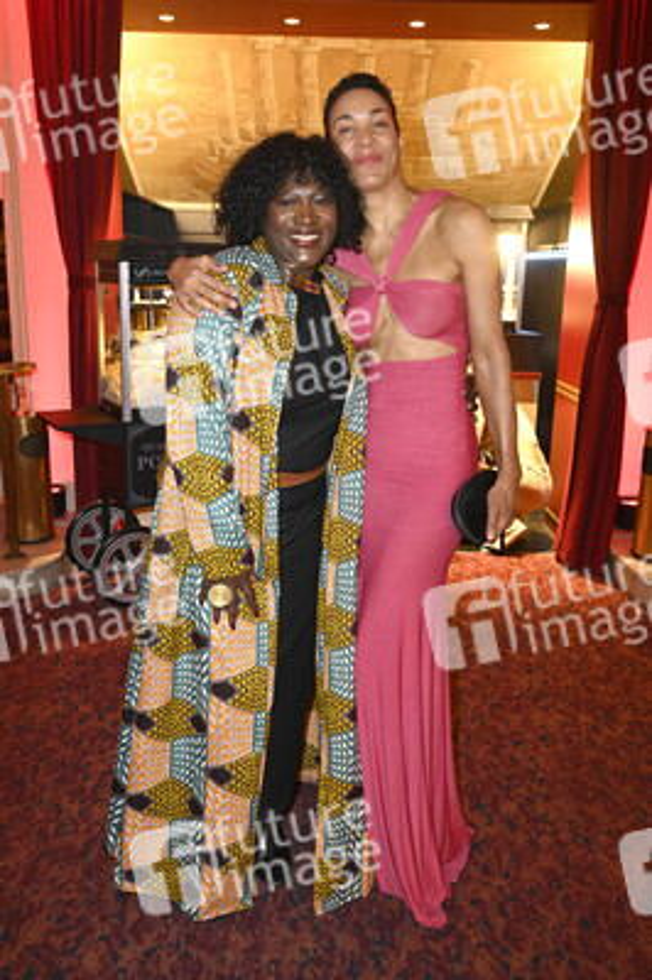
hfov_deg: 43.5
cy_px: 490
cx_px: 326
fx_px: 816
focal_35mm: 30
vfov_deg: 62.0
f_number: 5.6
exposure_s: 1/30
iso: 3200
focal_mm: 30
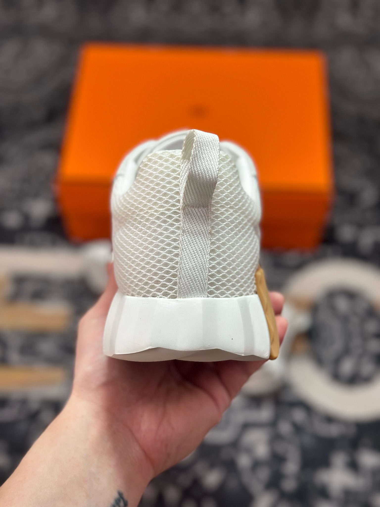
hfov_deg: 30.3
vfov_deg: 39.7
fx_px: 703
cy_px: 254
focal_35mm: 48
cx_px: 190
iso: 80
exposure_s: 1/1120
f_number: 1.78
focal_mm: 6.86
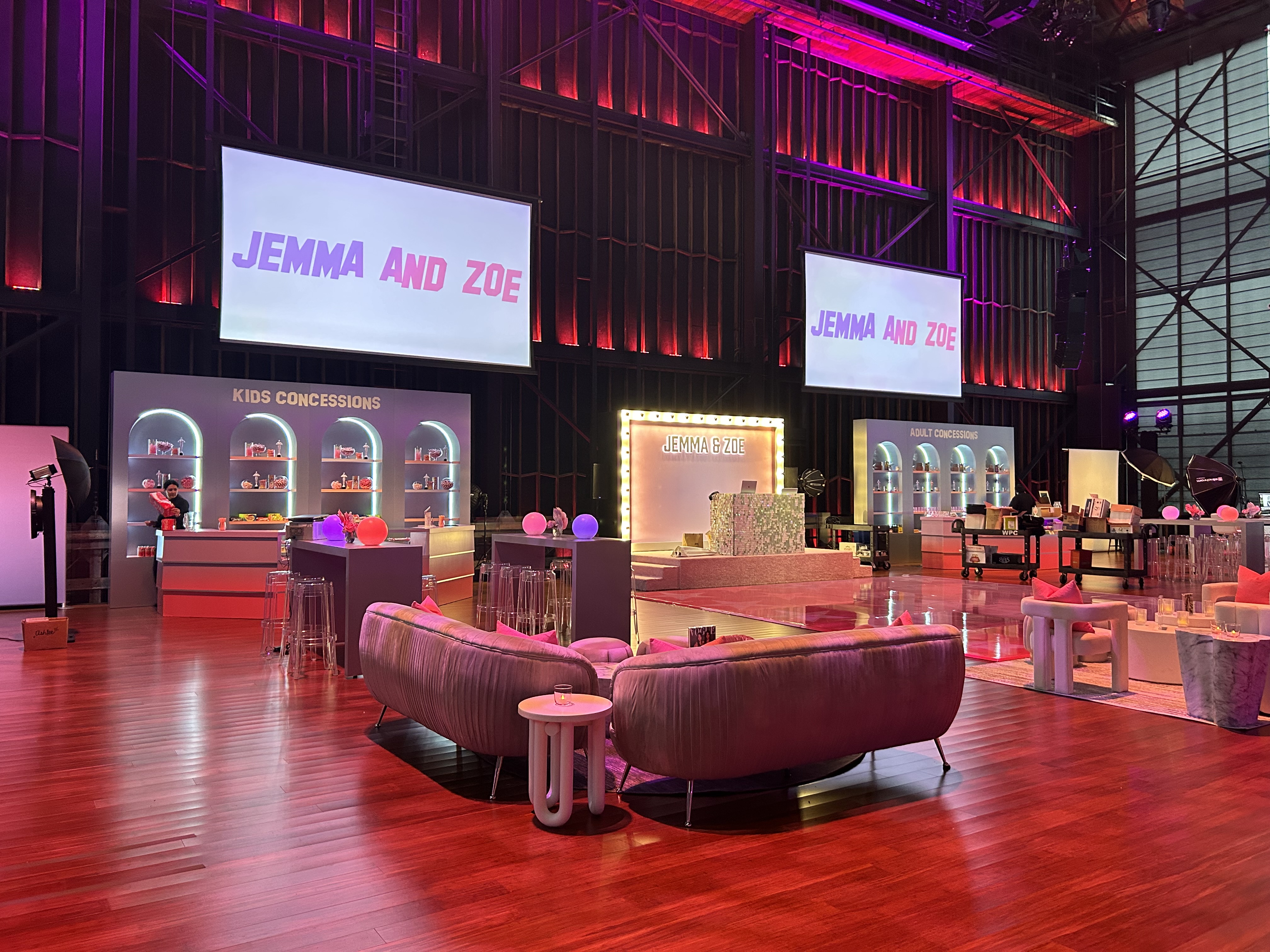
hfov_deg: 67.3
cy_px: 476
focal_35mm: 26
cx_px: 635
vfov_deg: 53.1
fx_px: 954
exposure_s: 1/60
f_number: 1.5
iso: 320
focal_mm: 5.7
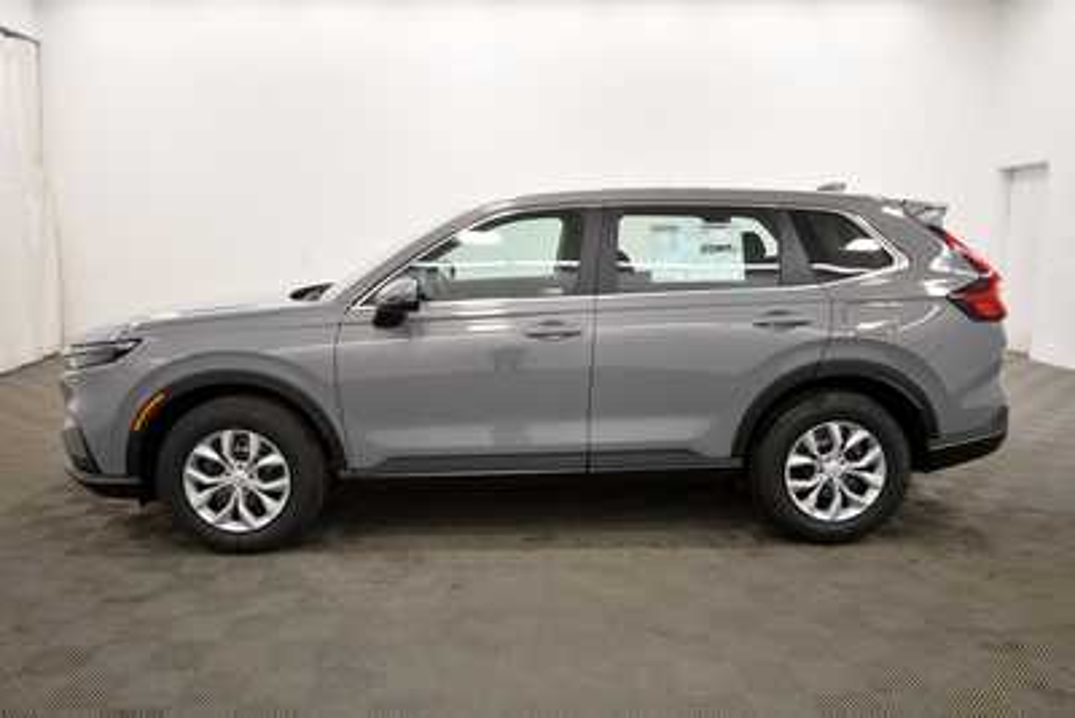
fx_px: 806
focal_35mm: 27
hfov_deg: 67.4
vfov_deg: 48.0
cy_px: 359
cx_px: 538
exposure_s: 1/125
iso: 800
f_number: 5.6
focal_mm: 18
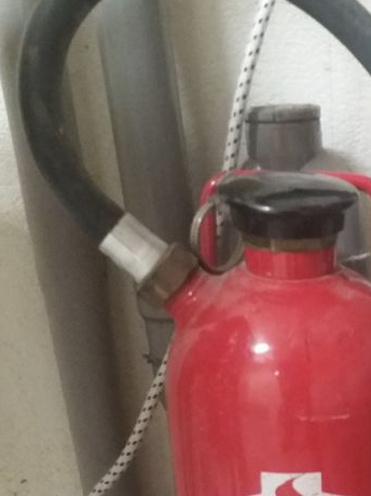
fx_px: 872
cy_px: 474
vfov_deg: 29.9
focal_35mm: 61
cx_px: 381
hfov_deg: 22.9
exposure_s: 1/17
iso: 400
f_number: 1.9
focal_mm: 3.7
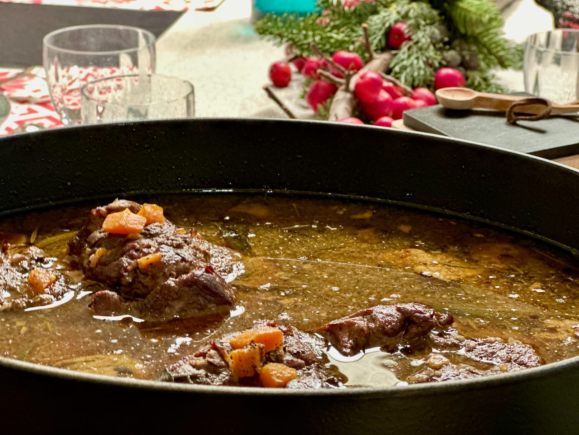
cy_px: 218
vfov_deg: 19.1
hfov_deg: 25.3
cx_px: 290
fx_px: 1288
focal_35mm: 77
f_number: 2.8
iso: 400
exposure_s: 1/14
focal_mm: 9
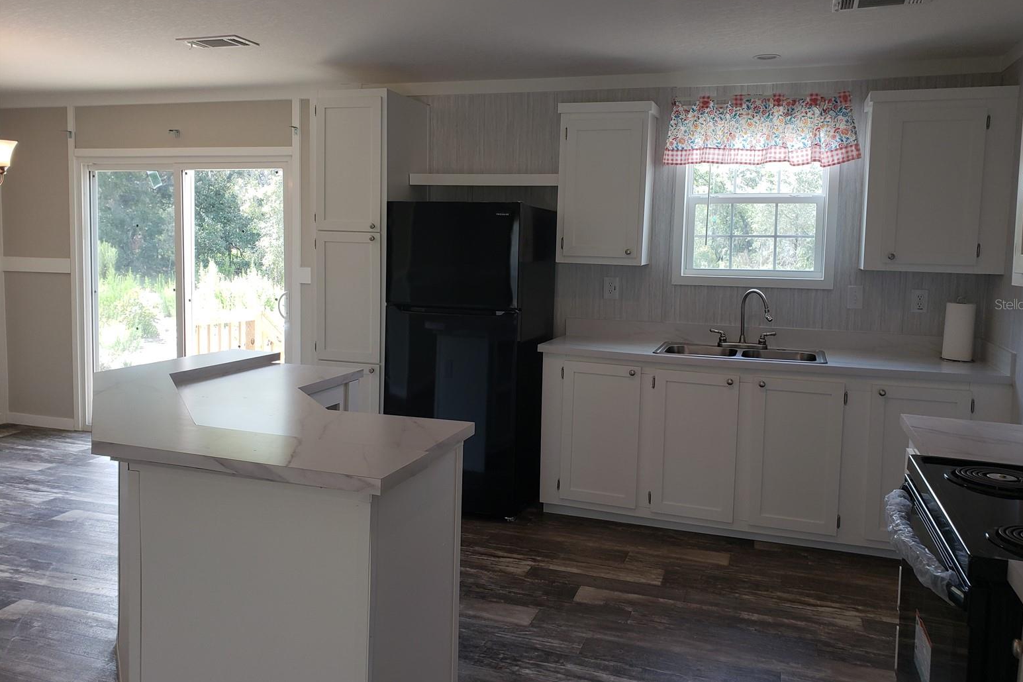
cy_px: 304
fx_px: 796
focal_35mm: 28
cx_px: 528
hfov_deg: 65.5
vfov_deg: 46.3
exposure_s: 1/120
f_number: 2.4
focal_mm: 4.3
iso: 100
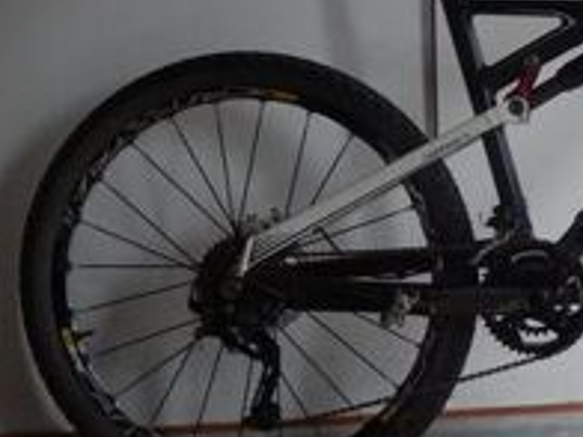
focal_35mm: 88
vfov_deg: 16.8
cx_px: 640
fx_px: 1482
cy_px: 217
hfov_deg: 21.2
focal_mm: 6.5
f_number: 4
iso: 280
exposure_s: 1/30
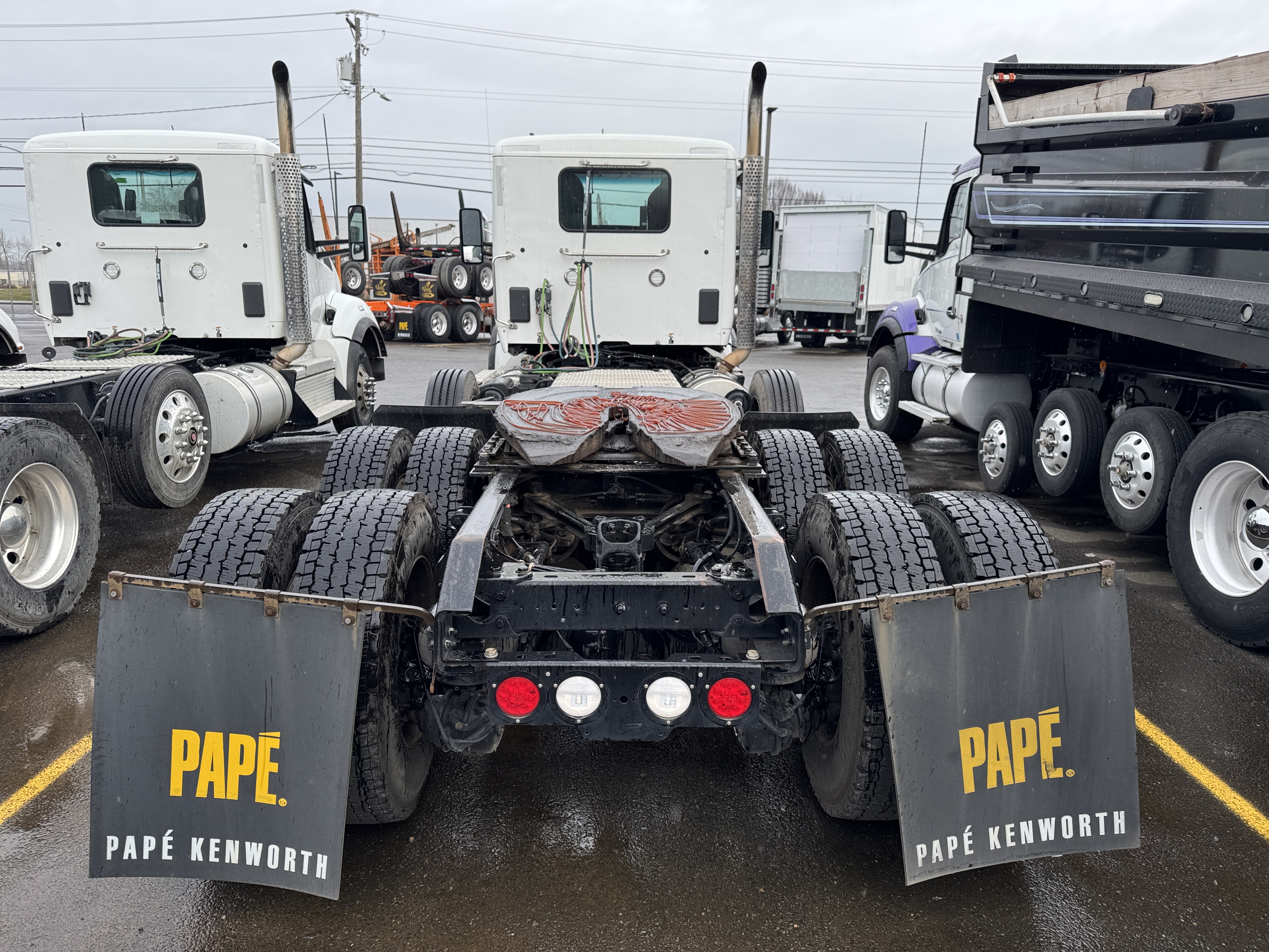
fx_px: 880
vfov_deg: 56.8
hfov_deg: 71.6
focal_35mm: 24
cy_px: 476
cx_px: 634
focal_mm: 6.76
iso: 80
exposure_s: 1/1151
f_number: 1.78
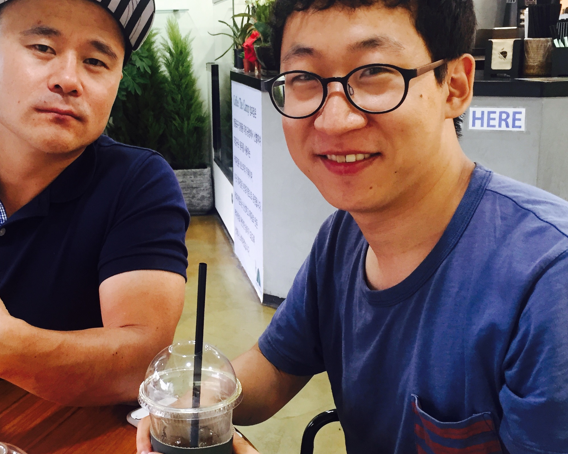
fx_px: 773
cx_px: 205
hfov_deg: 40.0
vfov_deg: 32.7
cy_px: 231
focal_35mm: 46
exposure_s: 1/30
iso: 100
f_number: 2.2
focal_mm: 4.15
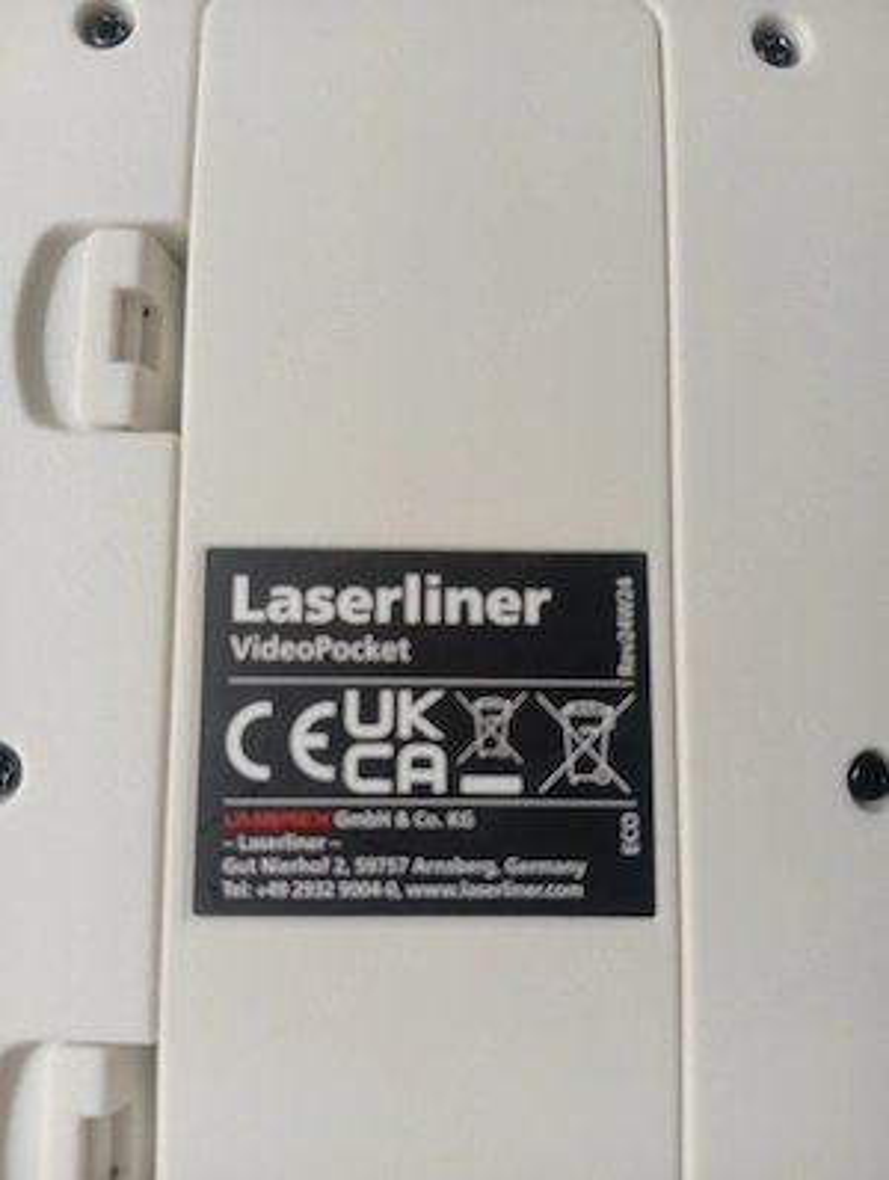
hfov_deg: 51.5
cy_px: 590
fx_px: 922
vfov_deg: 65.2
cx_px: 444
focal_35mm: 27
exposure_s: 1/33.3
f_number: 1.8
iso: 388
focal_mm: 3.98
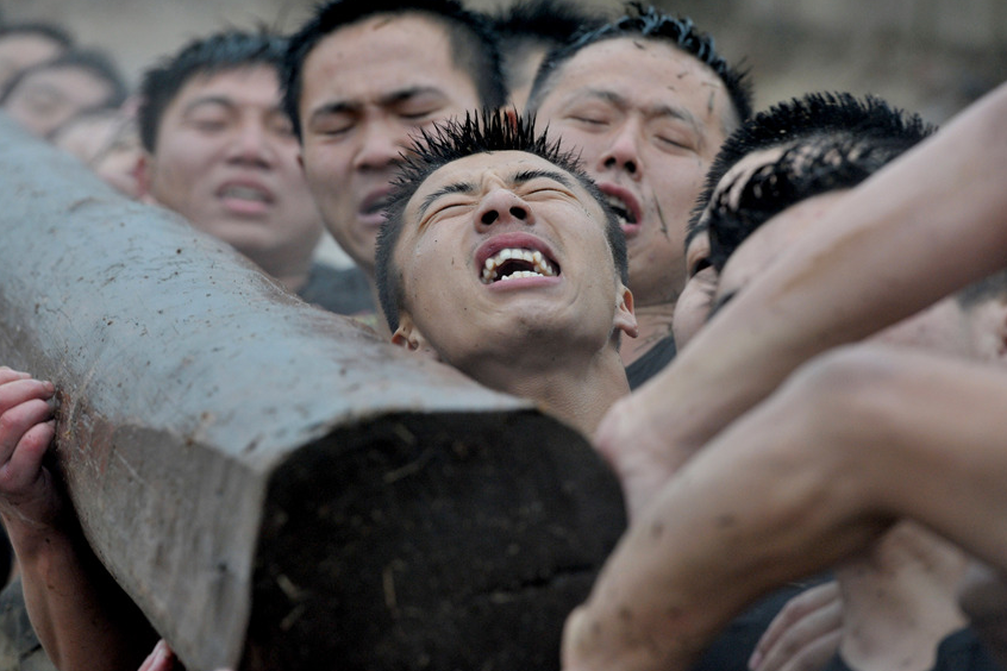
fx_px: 5650
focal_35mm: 202
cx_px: 482
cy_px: 340
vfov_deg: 6.8
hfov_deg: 10.2
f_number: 5.6
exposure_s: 1/125
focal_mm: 190
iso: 1250
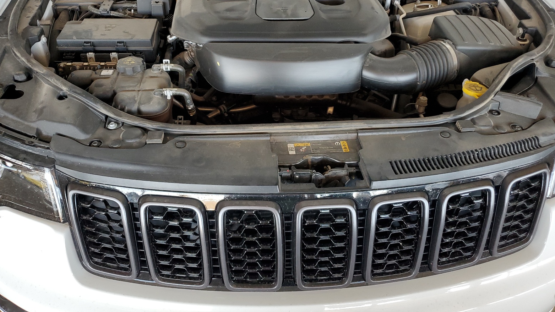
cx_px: 279
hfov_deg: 66.1
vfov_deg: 40.1
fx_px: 427
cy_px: 140
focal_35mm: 29
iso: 89
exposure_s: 1/120
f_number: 1.5
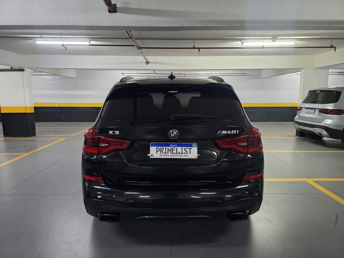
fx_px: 229
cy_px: 129
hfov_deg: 73.9
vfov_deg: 58.9
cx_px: 172
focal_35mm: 23
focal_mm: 6.3
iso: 1600
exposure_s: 1/40
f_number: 1.7
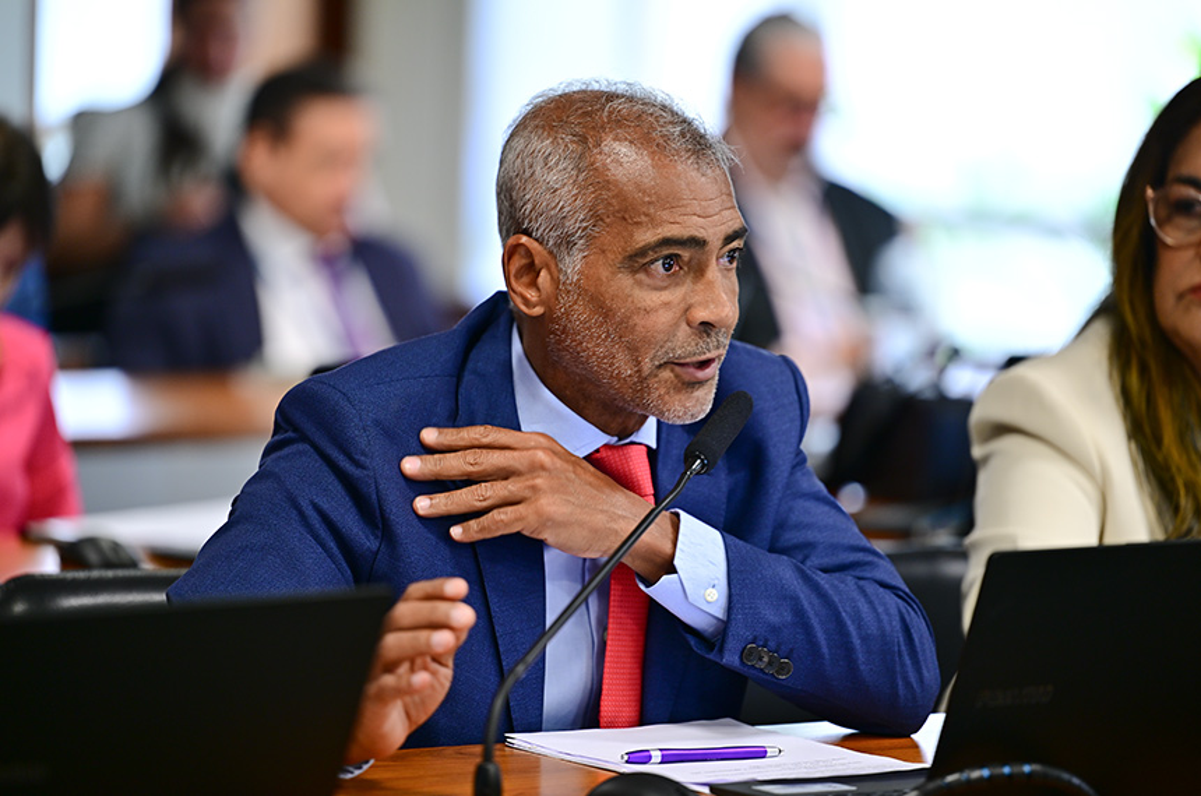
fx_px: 6660
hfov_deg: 10.3
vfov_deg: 6.8
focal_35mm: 200
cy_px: 398
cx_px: 600
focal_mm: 200
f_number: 2.8
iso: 400
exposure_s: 1/30
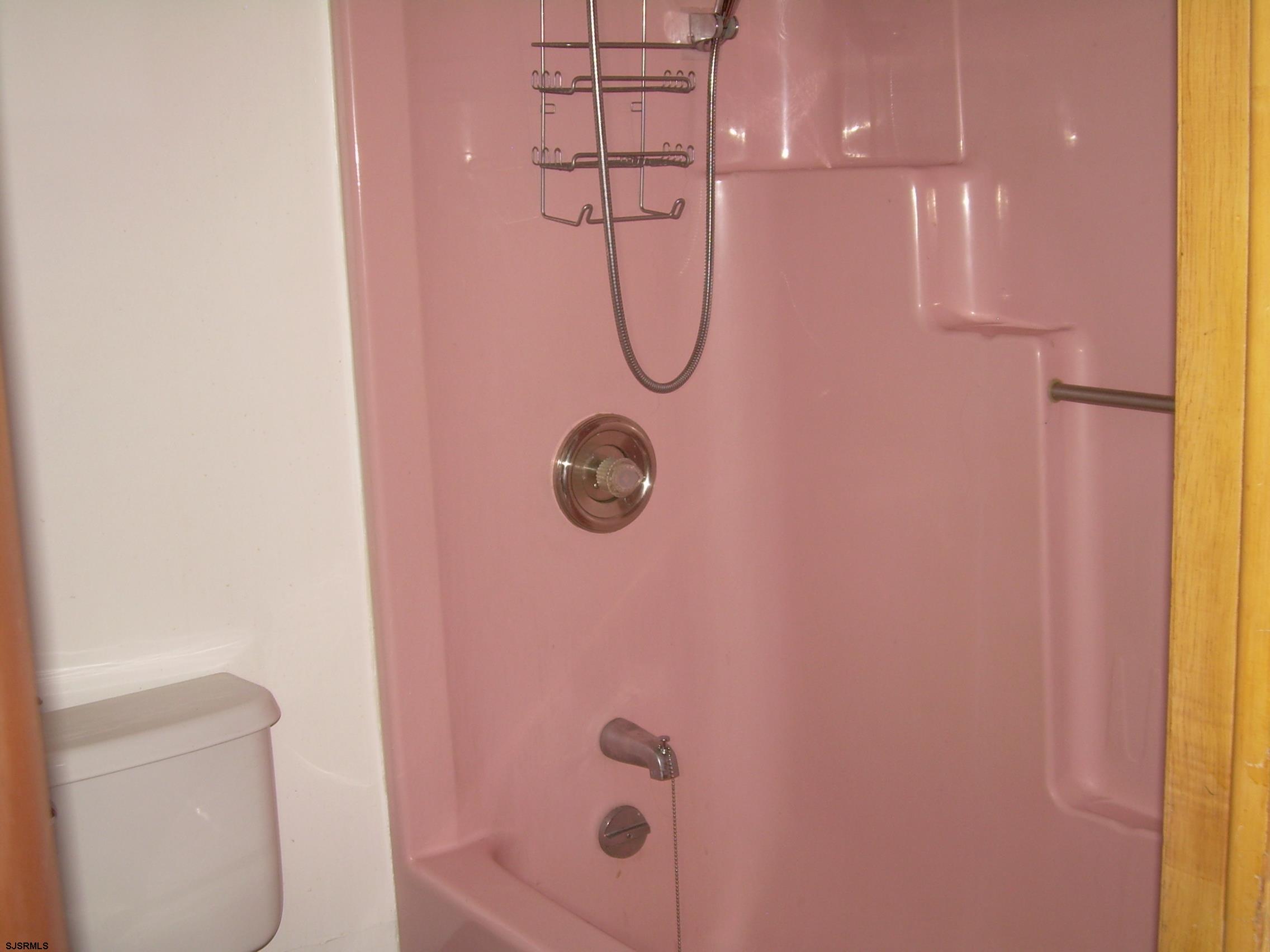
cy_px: 476
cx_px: 635
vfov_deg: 30.9
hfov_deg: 40.4
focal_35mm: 47
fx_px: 1724
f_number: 3
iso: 65
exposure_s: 1/60
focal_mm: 7.7
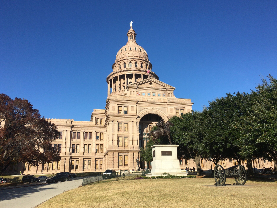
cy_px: 104
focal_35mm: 29
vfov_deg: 48.2
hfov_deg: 61.7
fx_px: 232
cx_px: 138
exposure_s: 1/1832
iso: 25
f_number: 2.2
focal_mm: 4.15
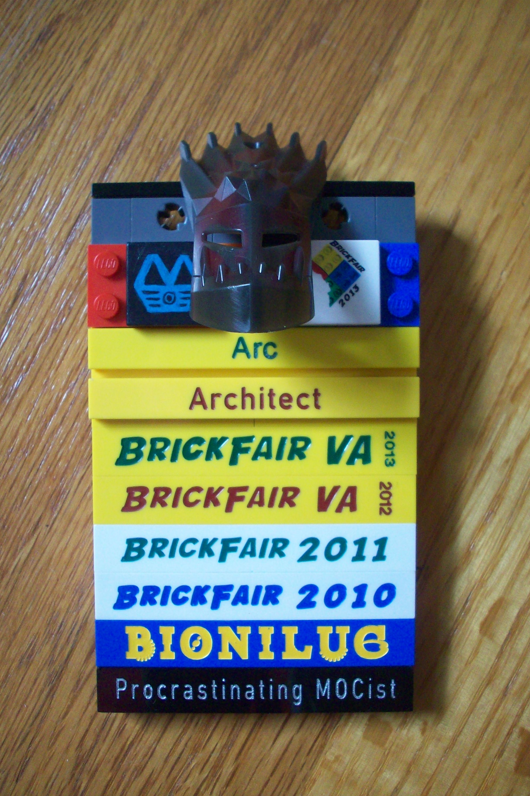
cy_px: 394
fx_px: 861
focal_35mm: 39
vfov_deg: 49.6
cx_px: 266
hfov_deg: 34.2
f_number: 2.8
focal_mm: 6.2
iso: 160
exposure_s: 1/13.5
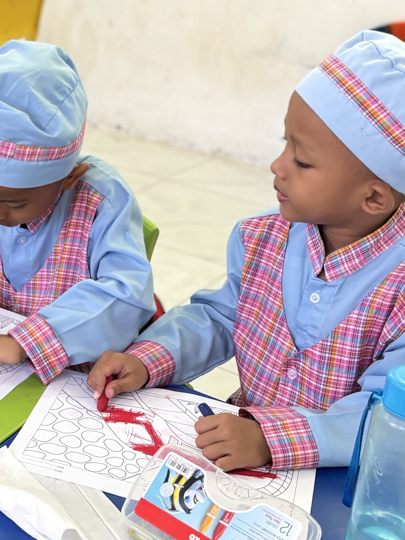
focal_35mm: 62
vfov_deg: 31.1
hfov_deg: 22.7
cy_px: 225
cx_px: -1
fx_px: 967
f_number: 1.6
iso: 160
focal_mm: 5.96
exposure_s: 1/60
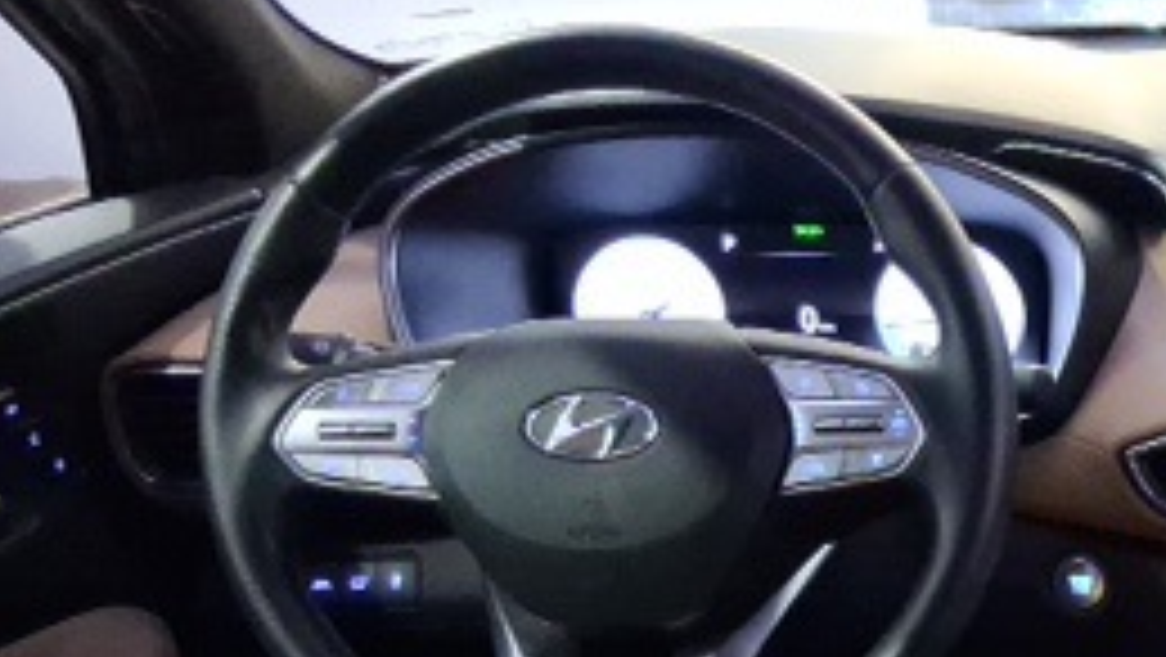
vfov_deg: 16.5
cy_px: 810
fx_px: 2165
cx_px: 1432
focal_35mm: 70
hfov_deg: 26.5
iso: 836
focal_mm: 3.98
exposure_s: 1/24
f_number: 1.8
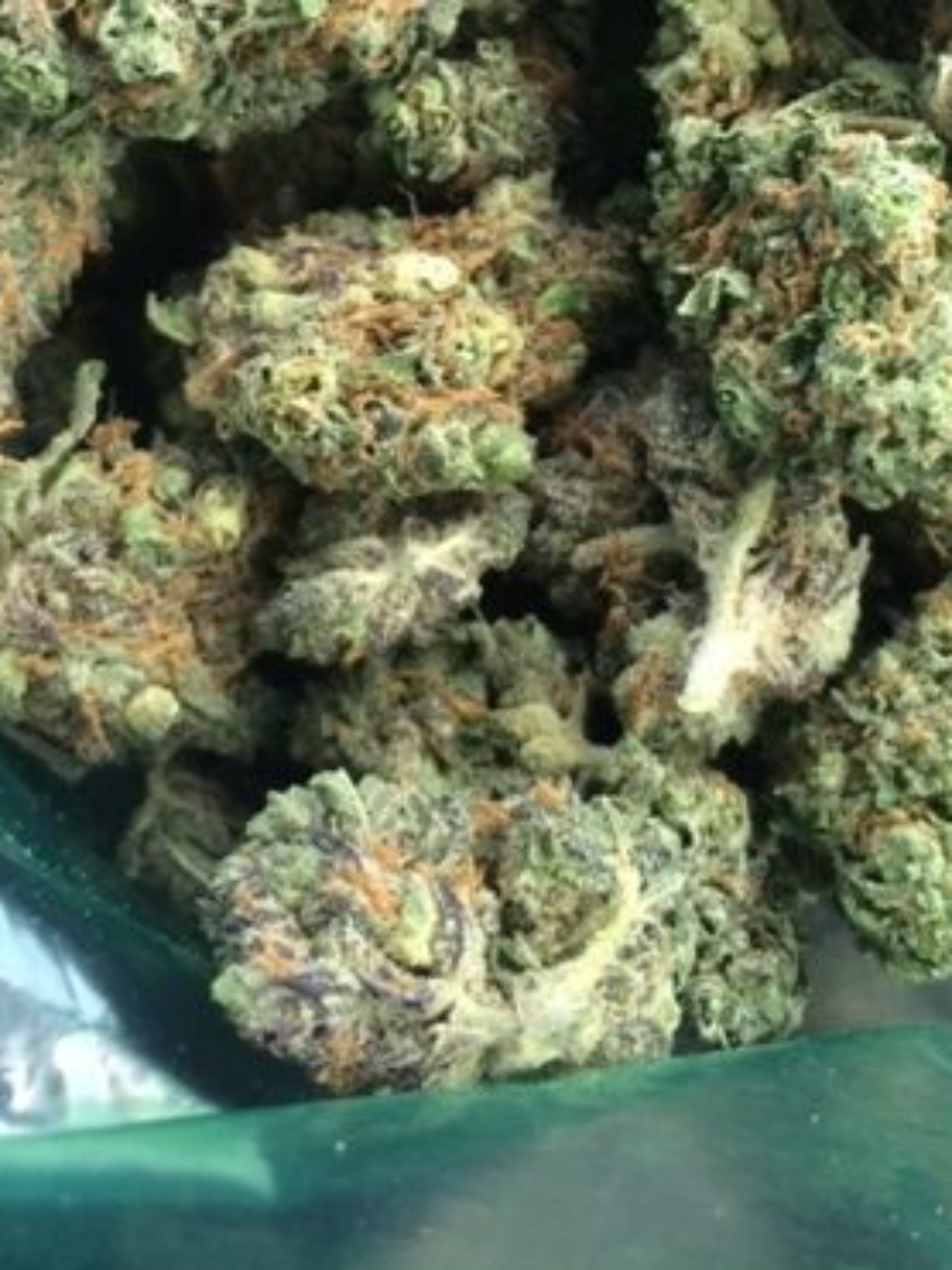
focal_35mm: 50
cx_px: 497
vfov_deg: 37.2
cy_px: 301
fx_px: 1835
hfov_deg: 29.1
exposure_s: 1/30
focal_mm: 4.15
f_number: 2.2
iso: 32
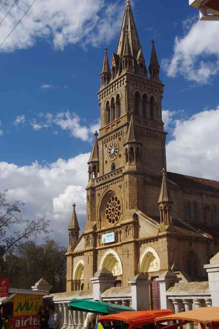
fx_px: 479
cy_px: 164
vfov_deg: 37.9
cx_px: 110
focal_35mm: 52
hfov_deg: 25.8
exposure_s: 1/125
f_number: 11
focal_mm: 35
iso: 200
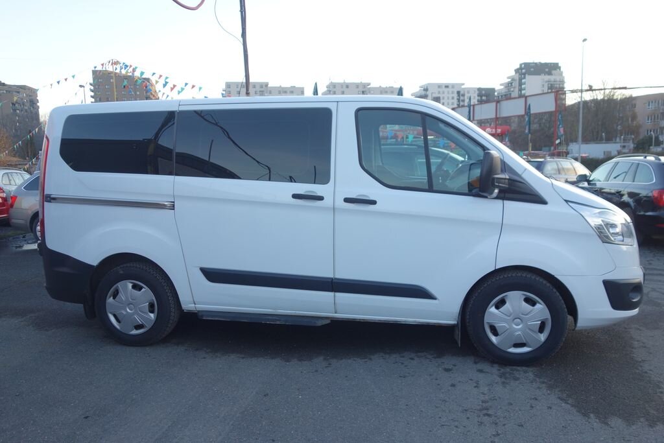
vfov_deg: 46.4
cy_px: 222
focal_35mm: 28
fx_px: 516
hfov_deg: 65.5
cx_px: 332
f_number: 2.5
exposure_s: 1/100
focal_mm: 10.4
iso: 125
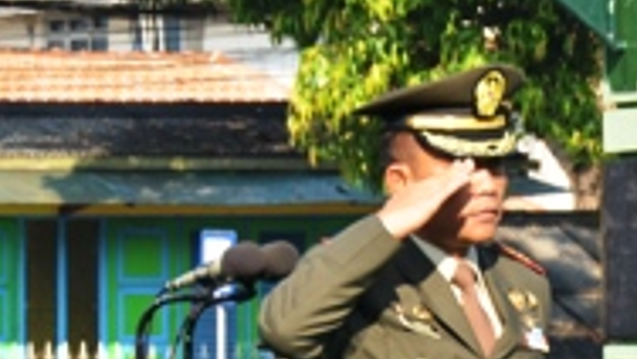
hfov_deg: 5.1
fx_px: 7200
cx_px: 495
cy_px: 471
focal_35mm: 426
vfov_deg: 2.9
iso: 100
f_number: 6.3
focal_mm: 80
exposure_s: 1/125
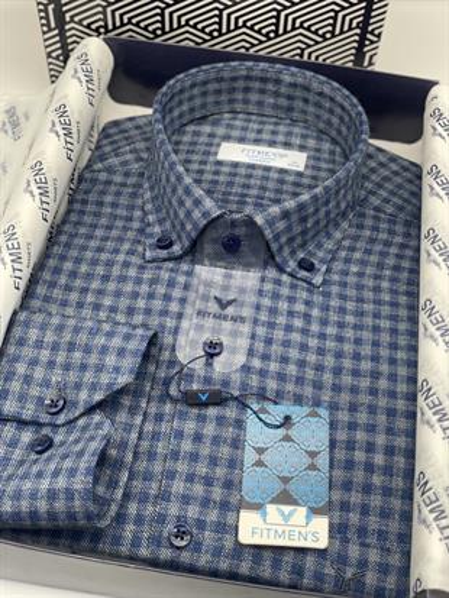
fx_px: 899
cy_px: 299
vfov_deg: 36.8
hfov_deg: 28.0
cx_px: 224
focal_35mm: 52
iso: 64
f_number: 2
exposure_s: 1/100
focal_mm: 6
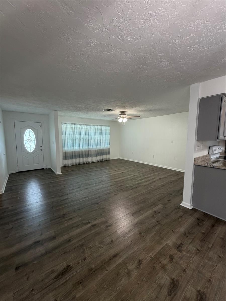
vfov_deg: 102.1
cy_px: 150
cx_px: 113
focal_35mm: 14
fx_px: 122
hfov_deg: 85.7
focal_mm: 2.22
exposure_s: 1/60
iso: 200
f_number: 2.2
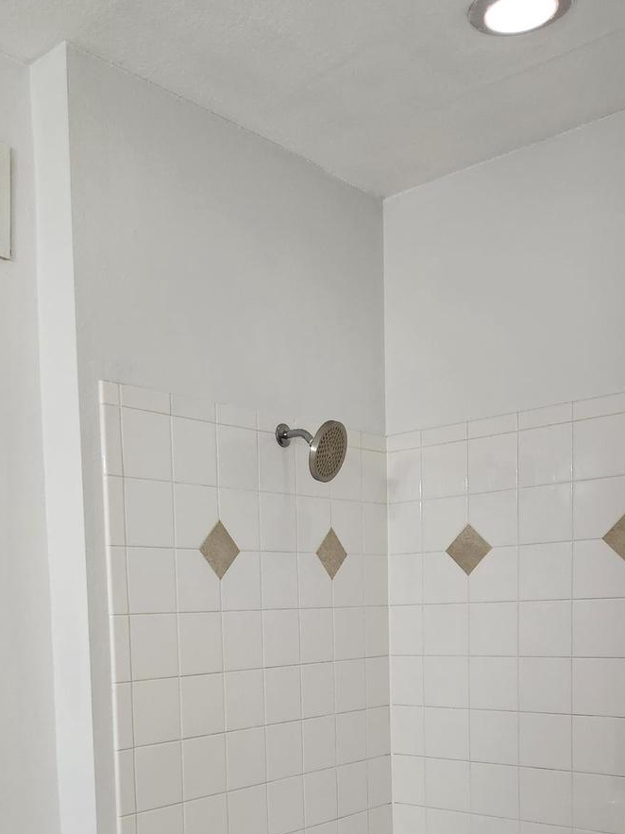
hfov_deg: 35.8
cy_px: 688
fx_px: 963
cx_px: 245
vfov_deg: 44.2
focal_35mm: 40
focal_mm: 5.4
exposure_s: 1/120
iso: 320
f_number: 1.8
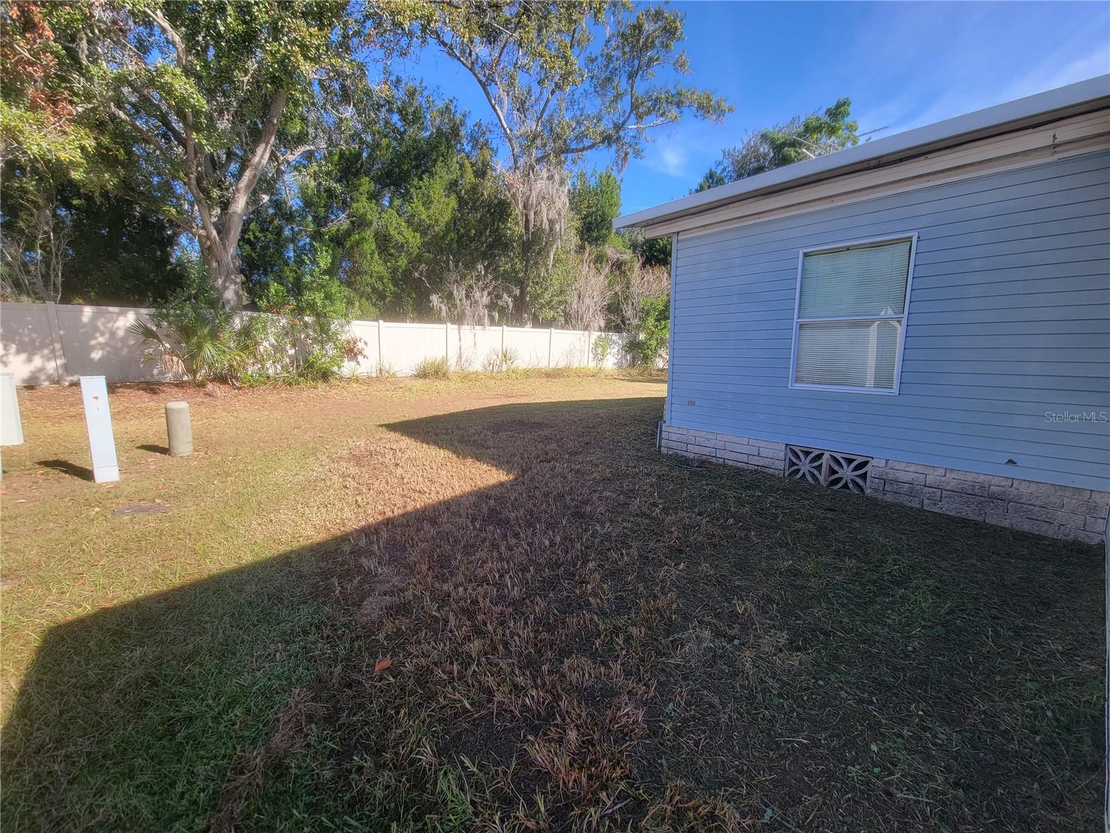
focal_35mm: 13
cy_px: 416
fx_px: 417
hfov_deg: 106.2
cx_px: 555
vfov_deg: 89.9
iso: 50
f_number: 2.2
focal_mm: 2.2
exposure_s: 1/476
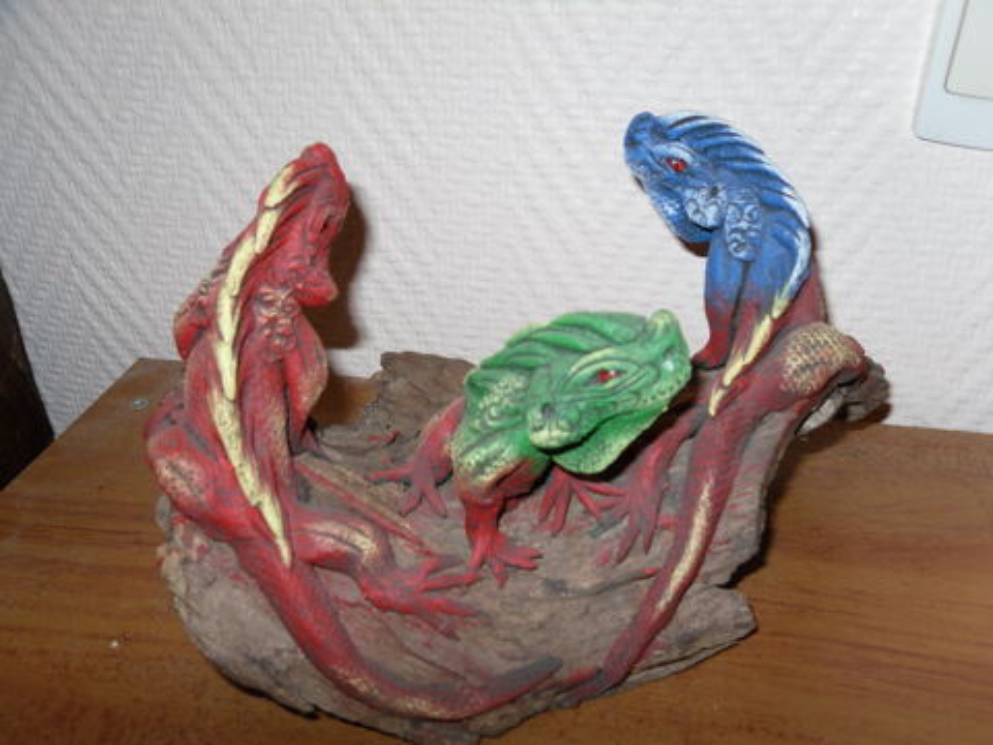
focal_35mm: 35
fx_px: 1004
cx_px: 496
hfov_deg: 52.6
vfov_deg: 40.7
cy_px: 372
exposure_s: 1/45
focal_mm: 6.3
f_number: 3.5
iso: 80
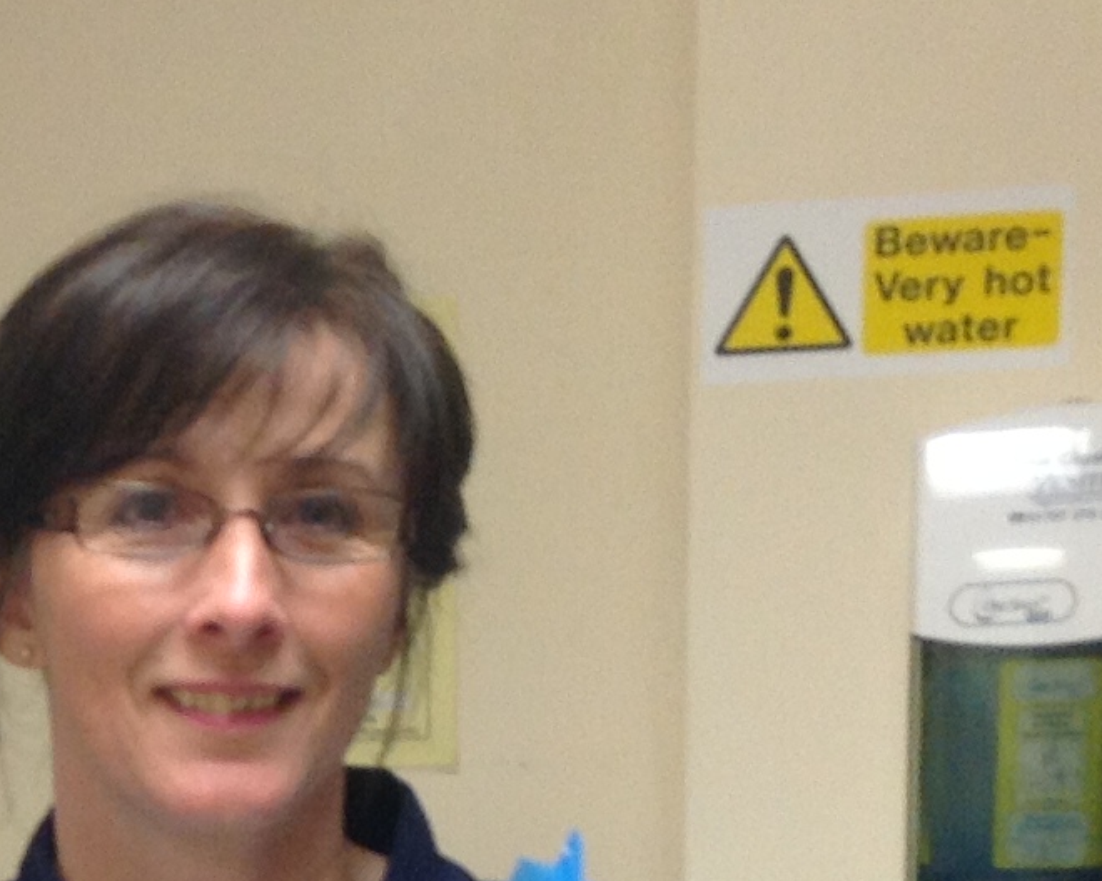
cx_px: -427
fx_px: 4370
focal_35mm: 134
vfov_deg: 11.1
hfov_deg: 13.7
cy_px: 1265
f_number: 2.4
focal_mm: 4.28
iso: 64
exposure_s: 1/33
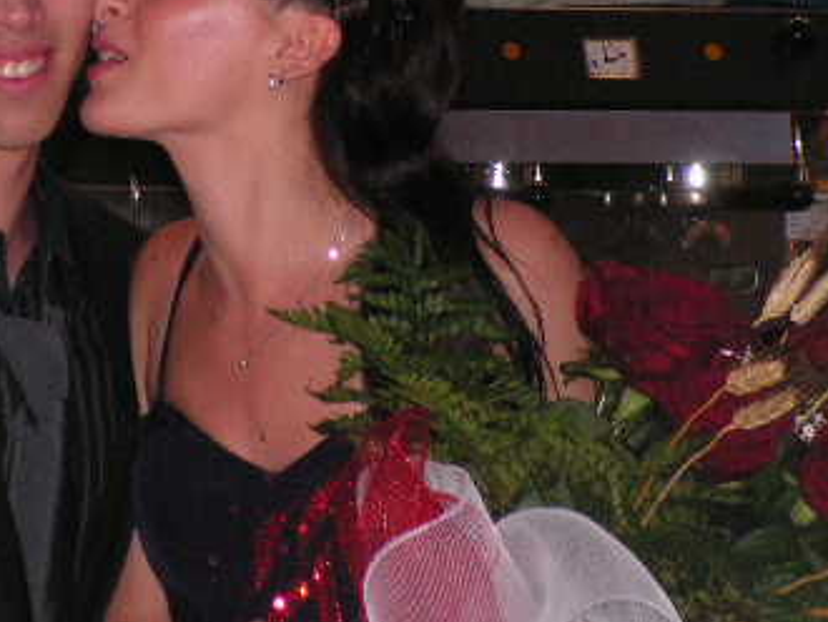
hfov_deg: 6.4
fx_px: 7373
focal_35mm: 308
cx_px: 148
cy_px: 181
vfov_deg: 4.8
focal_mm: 26.5
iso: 200
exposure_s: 1/160
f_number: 3.4
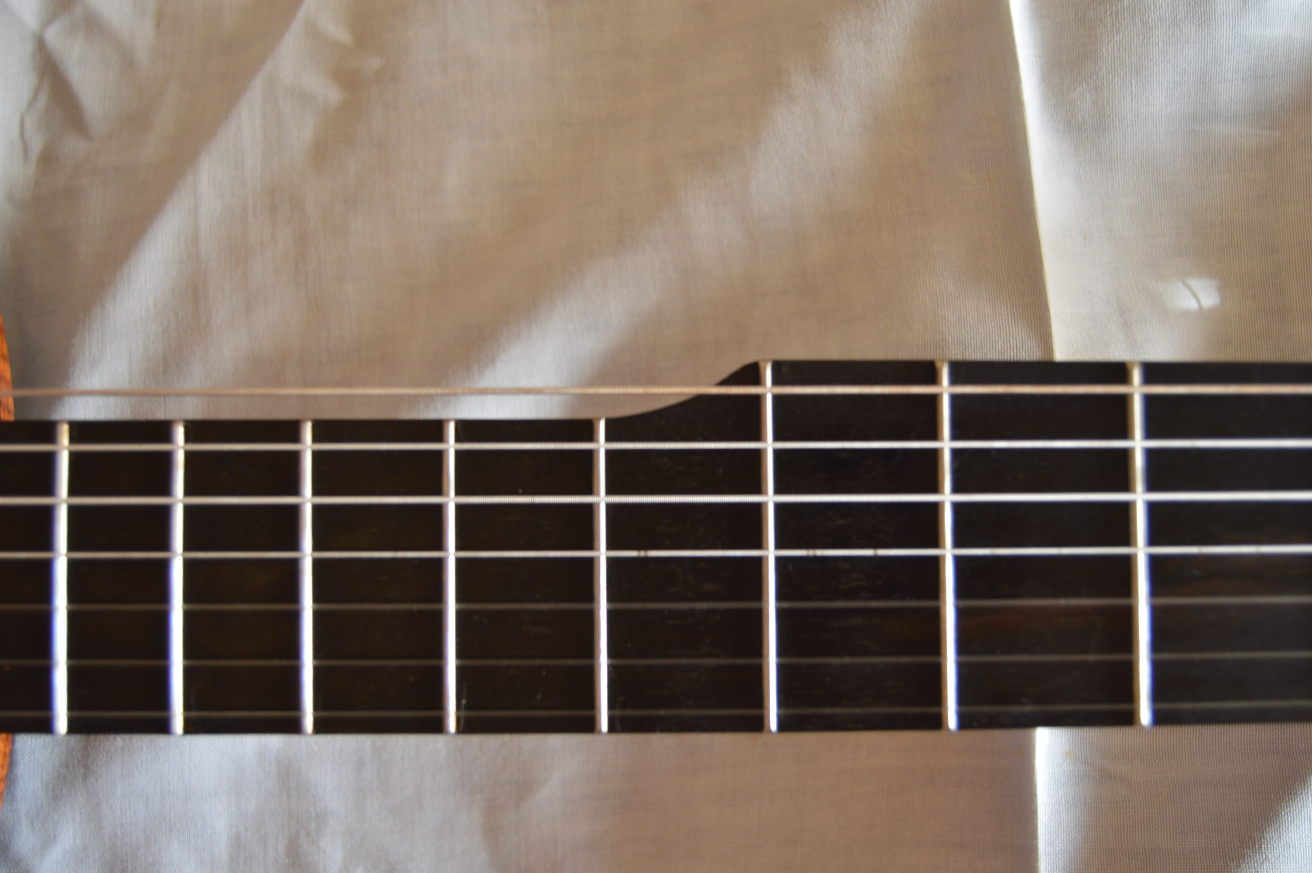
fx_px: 1420
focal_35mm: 39
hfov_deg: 49.6
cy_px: 436
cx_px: 656
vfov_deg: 34.1
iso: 400
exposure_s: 1/40
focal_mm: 26
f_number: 4.5
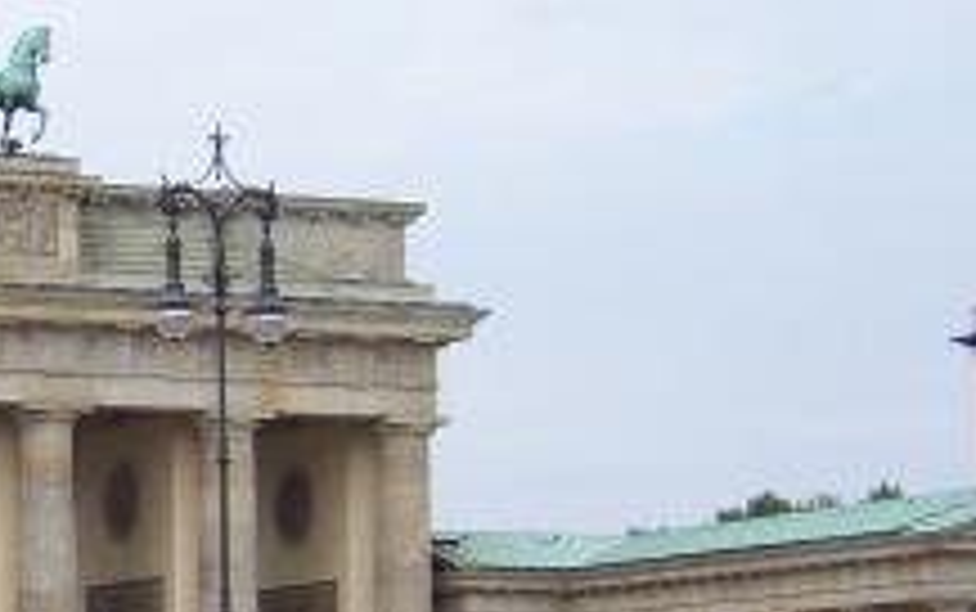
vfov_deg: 8.0
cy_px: 500
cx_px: -171
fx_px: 4392
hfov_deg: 12.4
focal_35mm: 165
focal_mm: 11
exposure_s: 1/500
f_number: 4
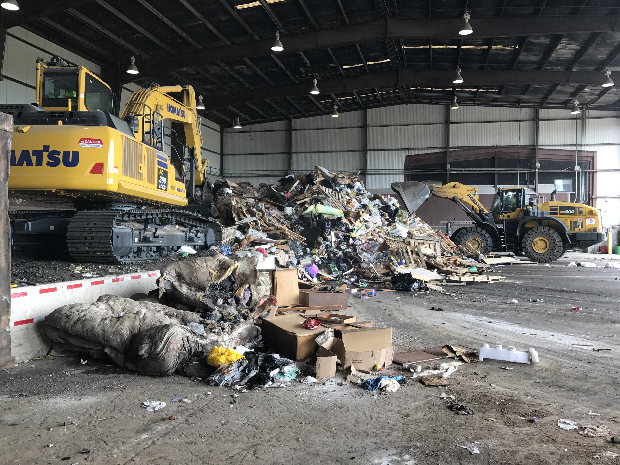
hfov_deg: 63.4
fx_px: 502
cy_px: 232
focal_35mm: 28
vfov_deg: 49.7
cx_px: 310
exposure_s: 1/120
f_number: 1.8
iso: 25
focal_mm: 3.99
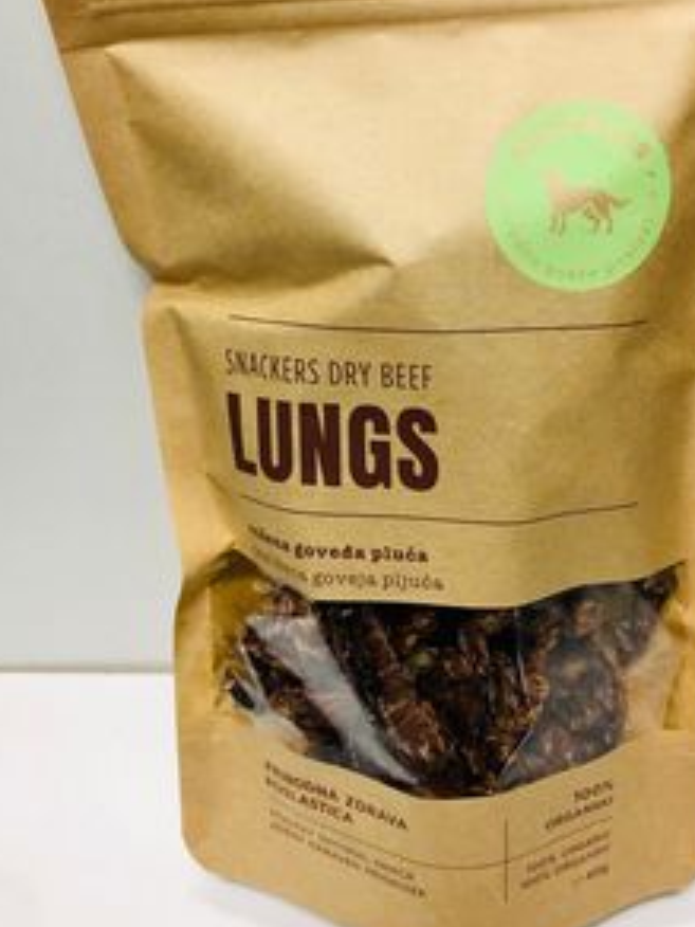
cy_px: 363
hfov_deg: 34.9
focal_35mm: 41
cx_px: 435
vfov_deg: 45.5
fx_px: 1098
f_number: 1.8
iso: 40
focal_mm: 4
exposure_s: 1/33
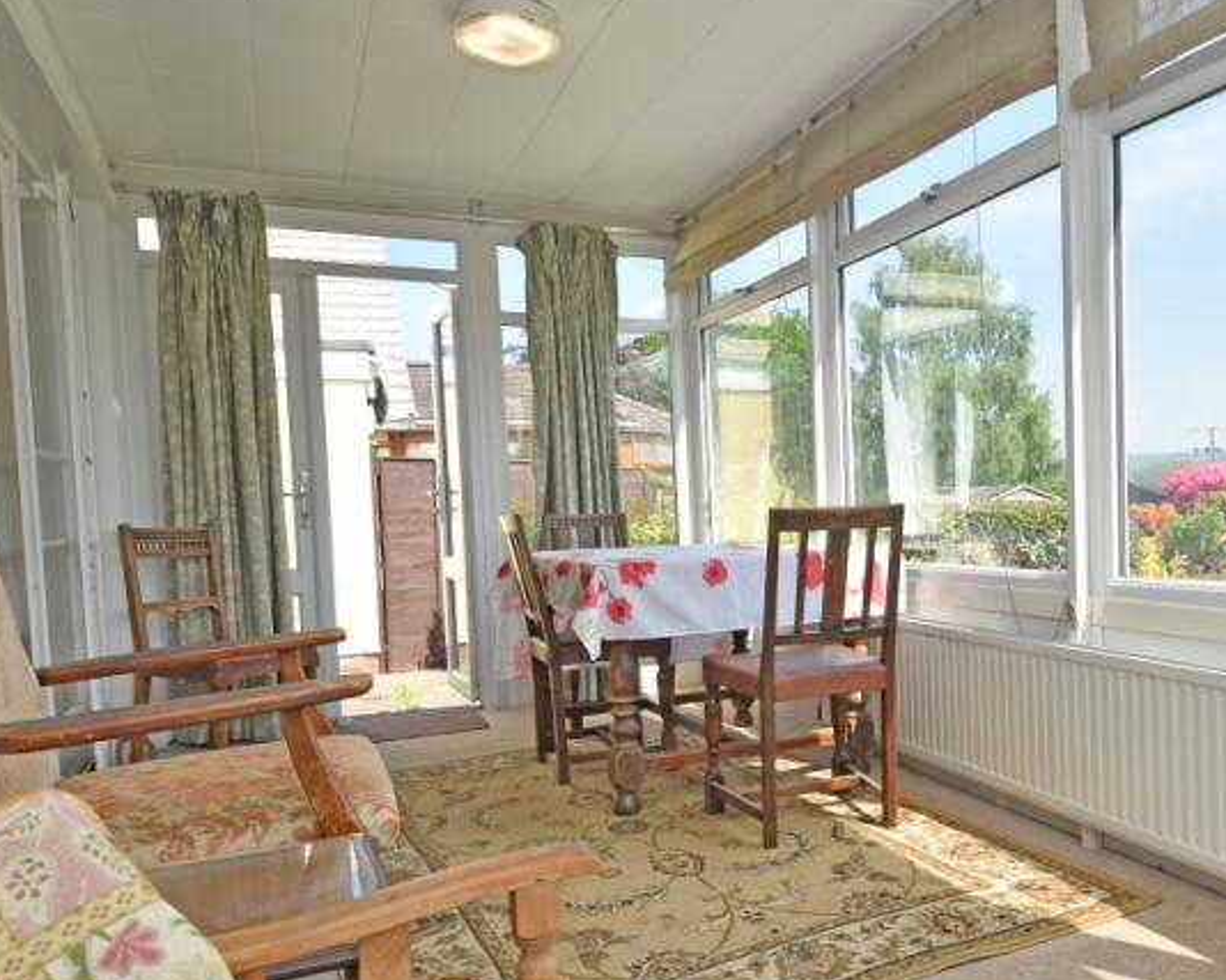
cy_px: 547
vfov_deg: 53.0
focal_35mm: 27
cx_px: 794
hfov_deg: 62.8
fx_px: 980
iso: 100
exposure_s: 1/200
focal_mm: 10
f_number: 5.6
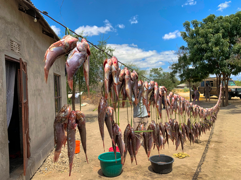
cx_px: 120
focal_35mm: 26
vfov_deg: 53.1
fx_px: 181
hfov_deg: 67.3
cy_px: 90
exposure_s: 1/1718
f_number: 1.8
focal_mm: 4.25
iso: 25
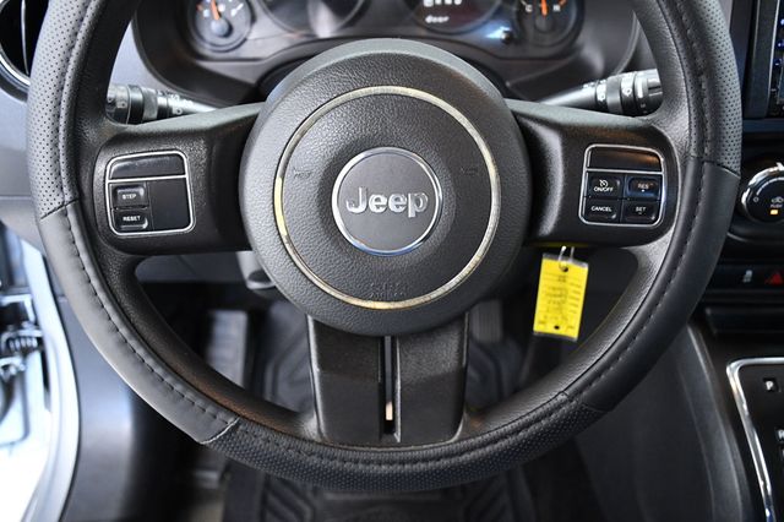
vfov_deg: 36.8
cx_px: 392
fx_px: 784
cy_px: 261
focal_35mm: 36
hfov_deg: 53.2
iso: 2500
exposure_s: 1/80
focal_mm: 24
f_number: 4.5
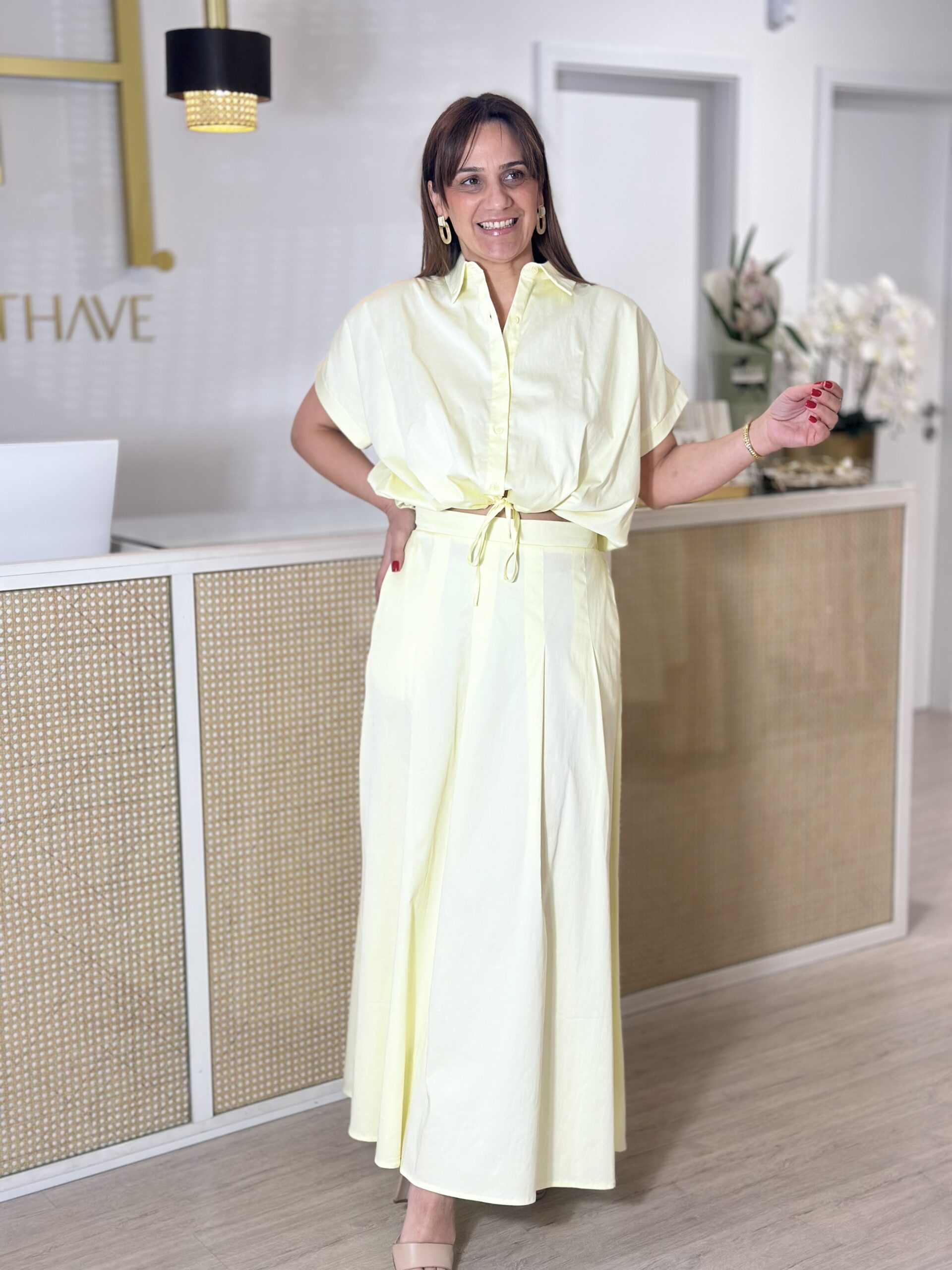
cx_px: 476
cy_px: 635
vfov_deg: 39.7
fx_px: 1760
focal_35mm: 48
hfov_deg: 30.3
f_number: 1.78
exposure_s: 1/141
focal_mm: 6.86
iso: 64
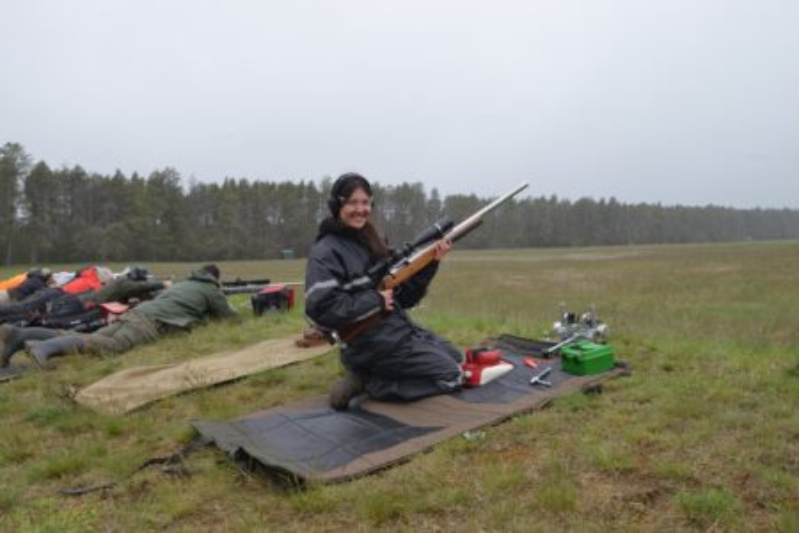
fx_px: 644
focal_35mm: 29
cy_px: 266
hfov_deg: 63.7
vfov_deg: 45.0
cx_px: 400
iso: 800
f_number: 11
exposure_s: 1/500
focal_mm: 29
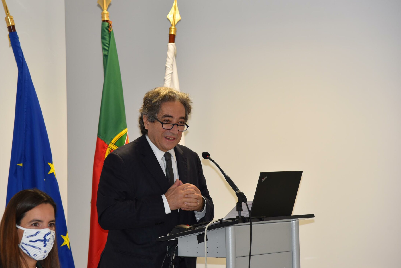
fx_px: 1360
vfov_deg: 11.2
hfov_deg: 16.8
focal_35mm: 122
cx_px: 179
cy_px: 128
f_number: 5
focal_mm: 105
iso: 800
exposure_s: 1/100
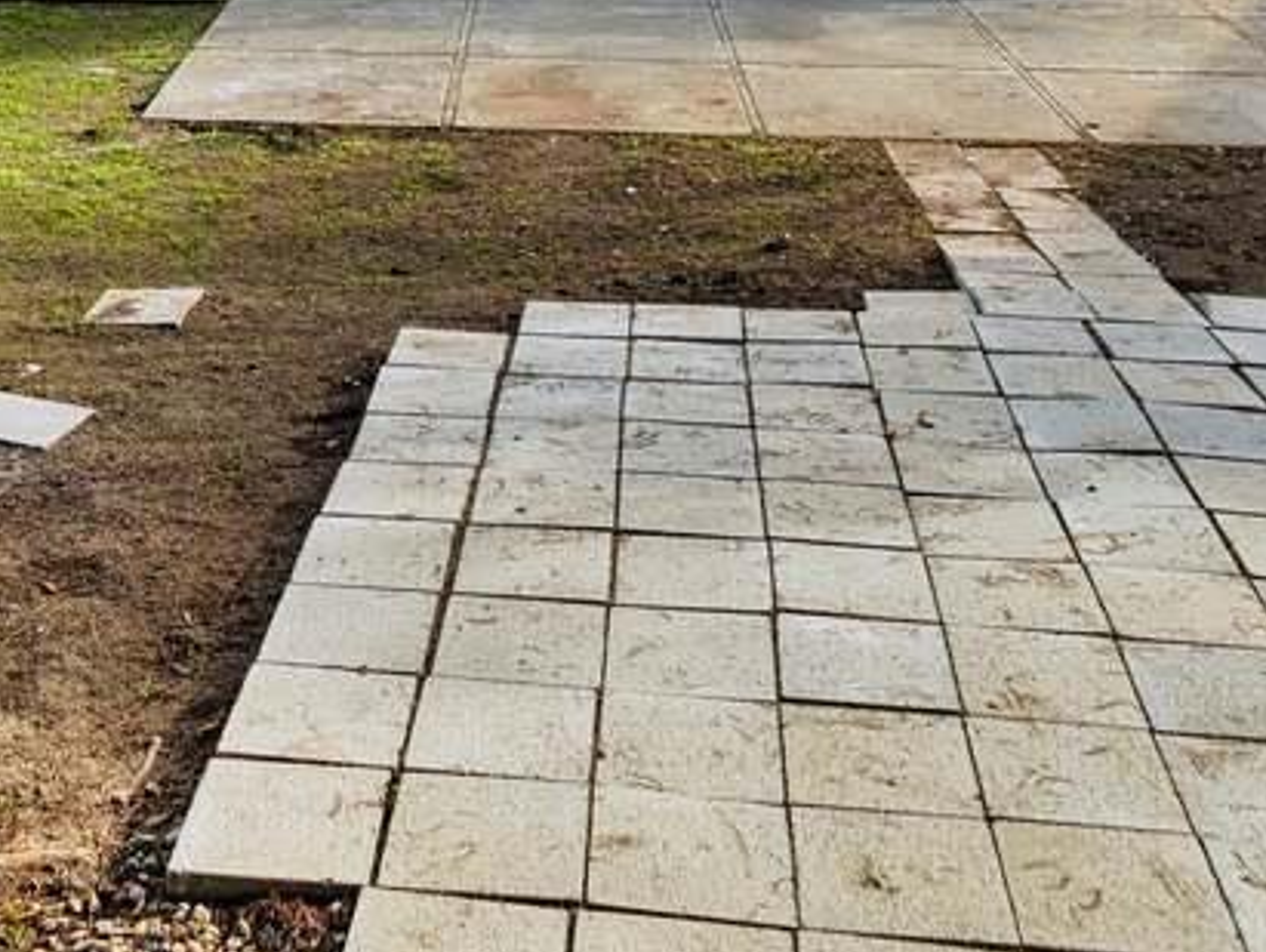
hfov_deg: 38.5
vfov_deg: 25.7
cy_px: -268
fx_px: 1794
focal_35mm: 49
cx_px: 440
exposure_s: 1/320
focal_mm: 7
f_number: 4
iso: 125
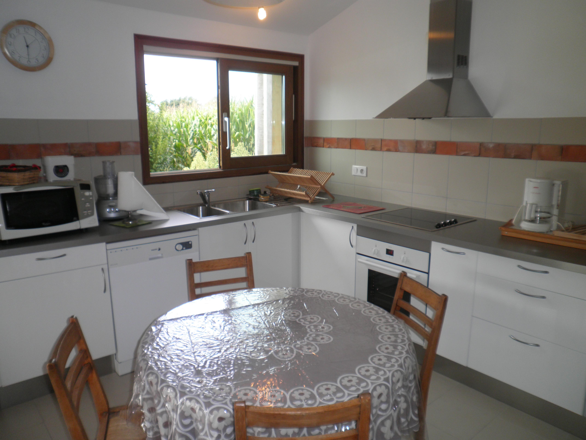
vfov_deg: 53.1
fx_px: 440
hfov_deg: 67.3
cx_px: 293
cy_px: 220
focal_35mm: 26
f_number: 2.6
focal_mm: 4.7
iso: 64
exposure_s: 1/125
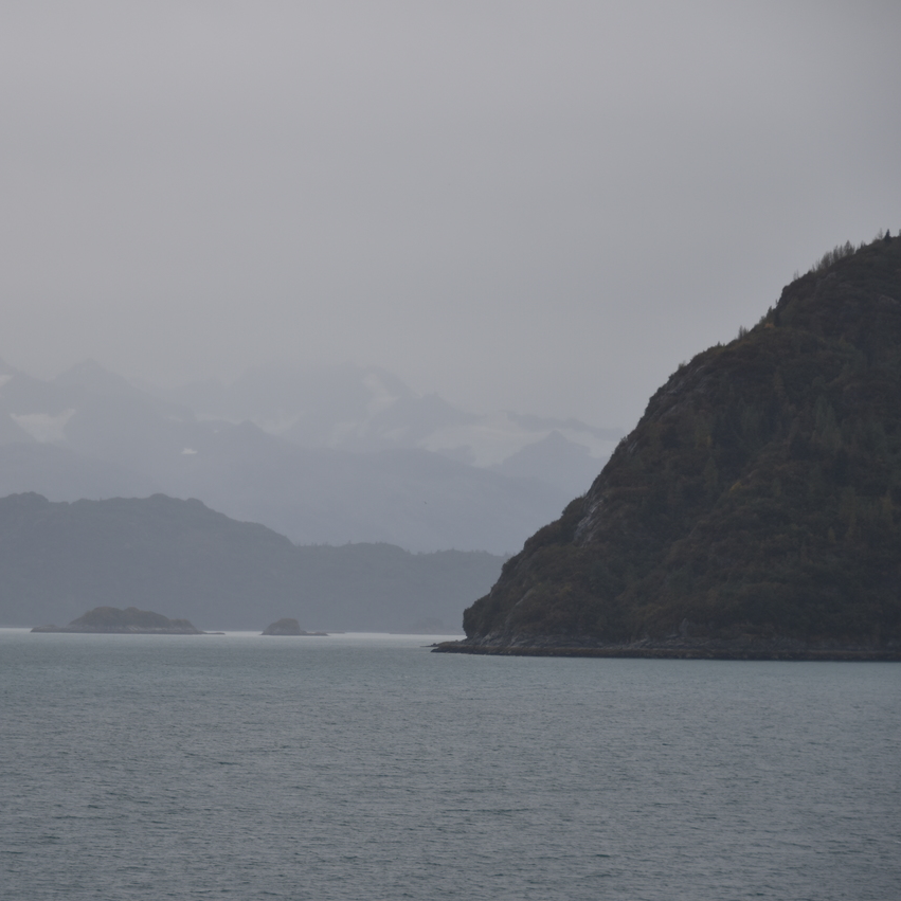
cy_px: 451
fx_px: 4594
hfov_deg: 11.2
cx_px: 328
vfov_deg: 11.2
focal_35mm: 156
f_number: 5.6
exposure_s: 1/250
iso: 180
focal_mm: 122
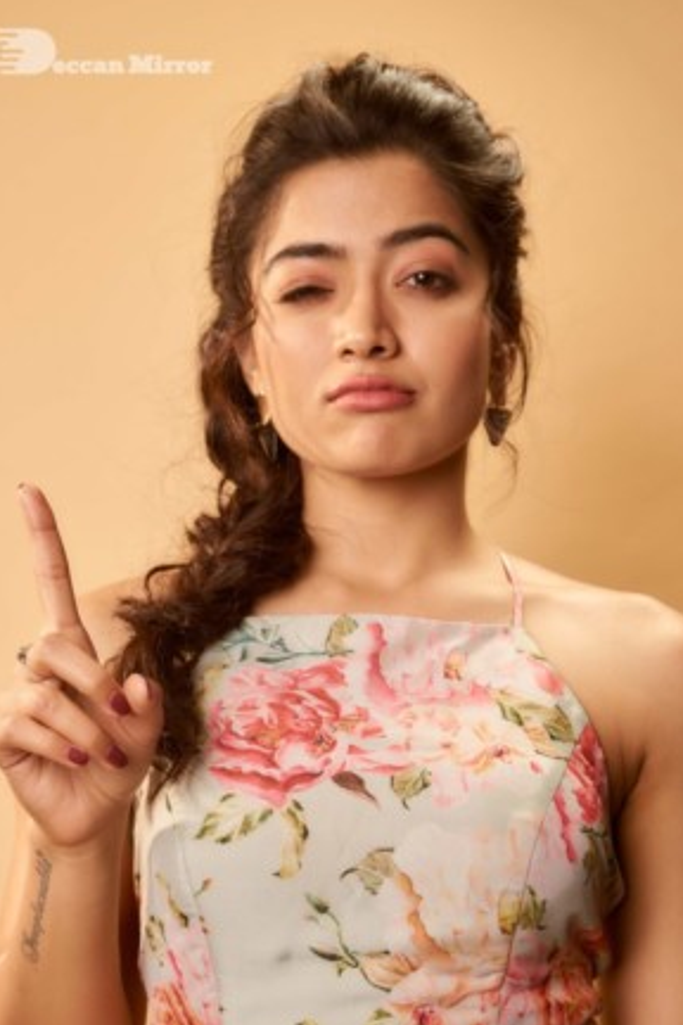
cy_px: 579
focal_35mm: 81
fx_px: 2305
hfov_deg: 16.9
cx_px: 333
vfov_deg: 25.0
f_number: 6.7
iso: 1250
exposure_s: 1/200
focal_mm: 70
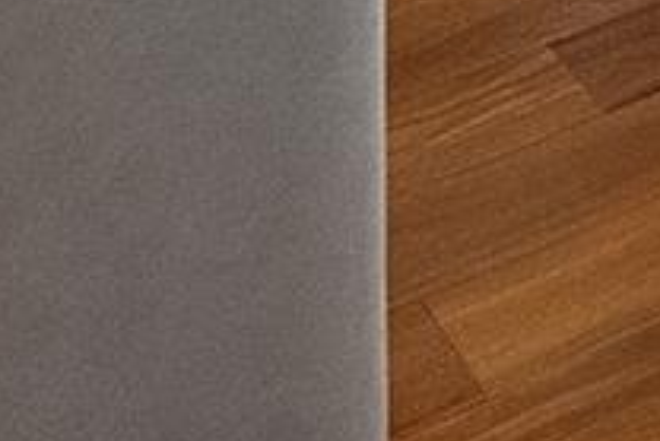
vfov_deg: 8.0
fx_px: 2256
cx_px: 1942
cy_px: -1199
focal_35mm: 123
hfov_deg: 11.1
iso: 1600
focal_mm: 16
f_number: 5
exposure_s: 1/100
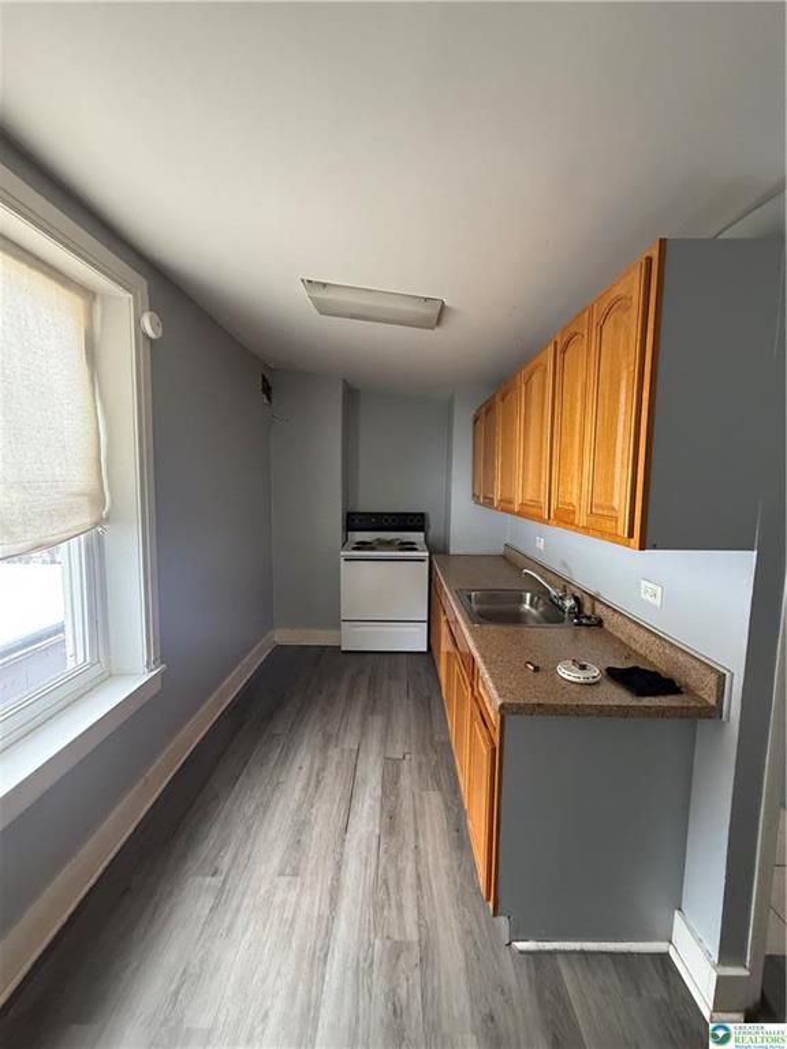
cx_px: 394
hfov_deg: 85.7
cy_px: 524
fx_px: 424
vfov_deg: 102.1
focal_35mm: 14
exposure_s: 1/60
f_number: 2.2
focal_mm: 2.22
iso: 400
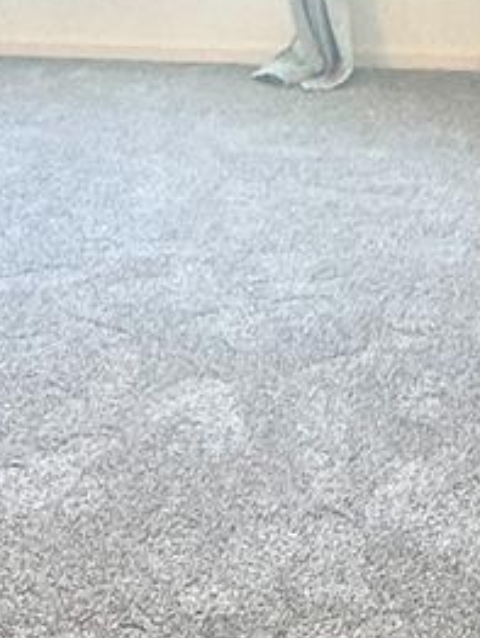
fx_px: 1514
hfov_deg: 17.9
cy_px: 317
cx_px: 119
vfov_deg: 23.8
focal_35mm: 82
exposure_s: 1/120
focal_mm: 2.22
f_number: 2.2
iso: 125
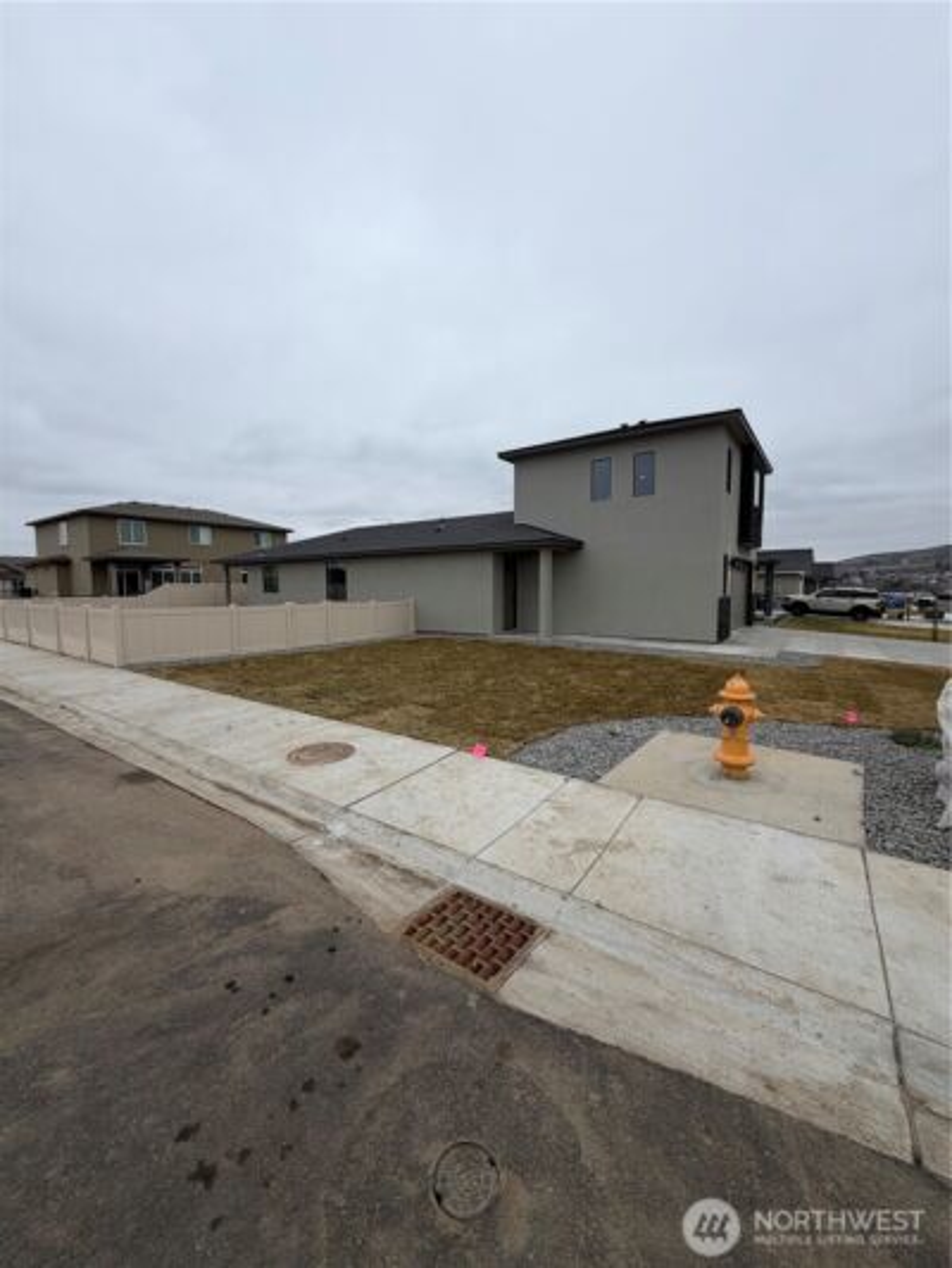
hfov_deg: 85.7
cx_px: 476
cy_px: 634
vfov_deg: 102.1
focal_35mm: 14
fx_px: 513
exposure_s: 1/502
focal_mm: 2.22
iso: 40
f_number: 2.2
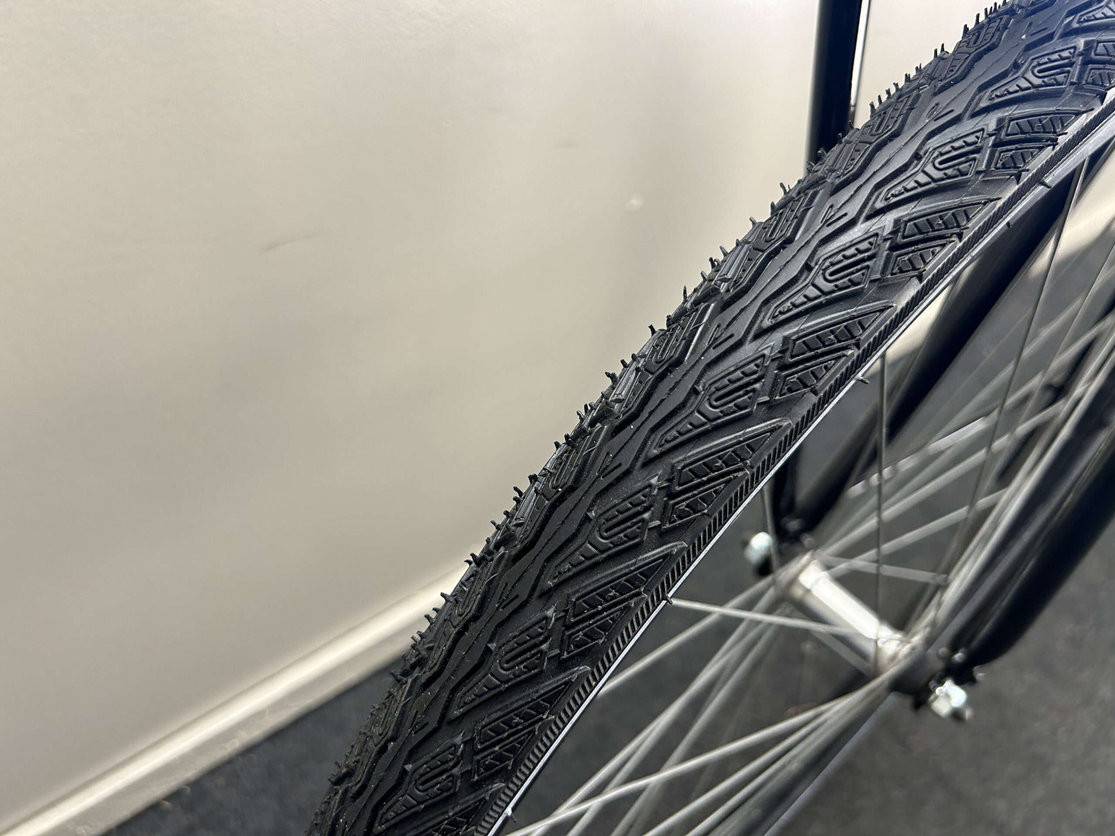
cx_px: 558
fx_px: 837
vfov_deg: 53.1
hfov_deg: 67.3
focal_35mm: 26
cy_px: 418
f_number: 1.5
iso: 80
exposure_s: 1/100
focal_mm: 5.7
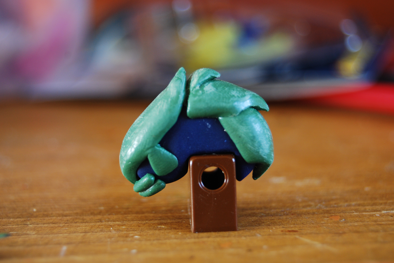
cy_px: 132
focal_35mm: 78
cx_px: 197
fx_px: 855
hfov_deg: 26.0
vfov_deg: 17.5
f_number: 5.6
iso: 400
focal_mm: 52
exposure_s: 1/10
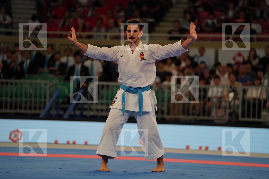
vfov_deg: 7.9
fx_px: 1293
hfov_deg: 11.9
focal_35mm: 173
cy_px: 90
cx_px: 134
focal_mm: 173
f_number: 2.8
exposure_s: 1/1000
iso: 1000
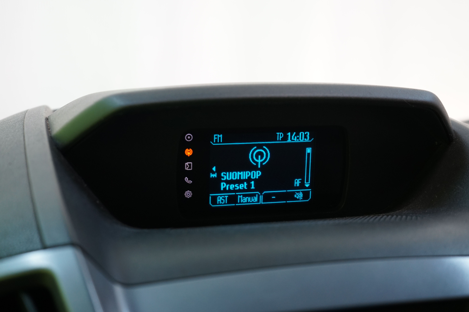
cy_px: 156
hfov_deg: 39.6
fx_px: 651
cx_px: 234
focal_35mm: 50
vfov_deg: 27.0
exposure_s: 1/30
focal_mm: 50
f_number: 4.5
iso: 800
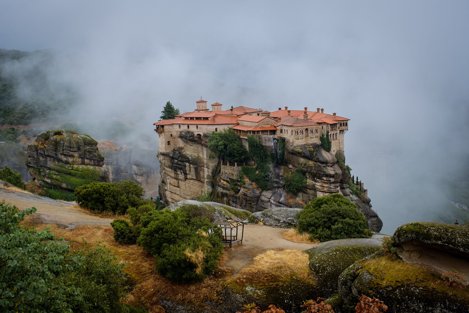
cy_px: 156
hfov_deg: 47.4
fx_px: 534
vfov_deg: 32.6
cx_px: 234
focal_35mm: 41
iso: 250
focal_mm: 27.4
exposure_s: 1/250
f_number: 6.4
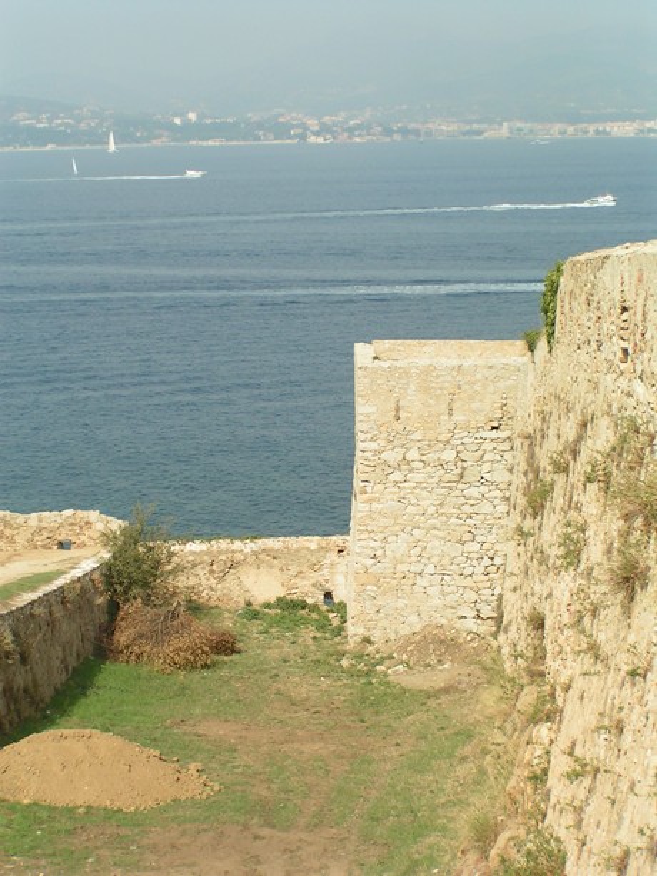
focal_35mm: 86
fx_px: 2176
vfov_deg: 22.8
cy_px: 438
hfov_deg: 17.2
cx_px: 328
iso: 50
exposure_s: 1/400
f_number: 5
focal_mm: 13.2
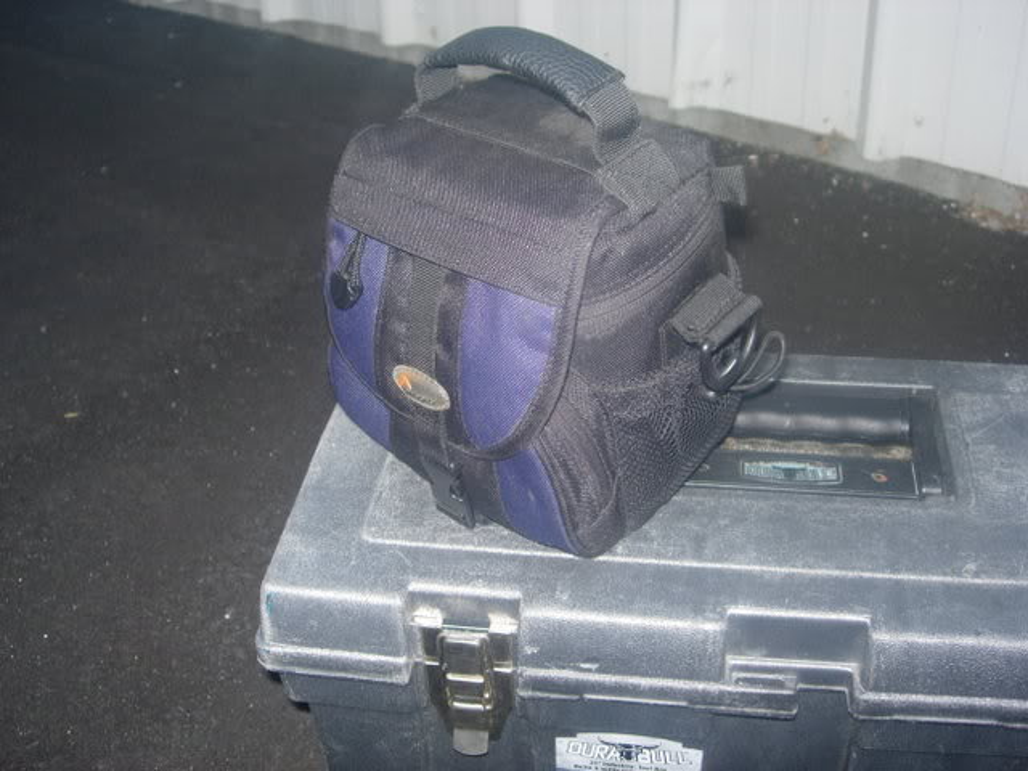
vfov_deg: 35.1
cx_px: 514
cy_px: 386
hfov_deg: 45.8
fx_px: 1218
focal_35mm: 41
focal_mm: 8.5
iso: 79
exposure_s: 1/64
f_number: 2.9
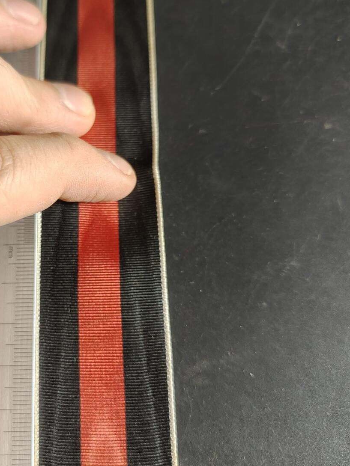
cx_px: 100
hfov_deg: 37.1
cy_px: 240
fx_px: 512
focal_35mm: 38
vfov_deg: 49.0
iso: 640
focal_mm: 6.06
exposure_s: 1/100
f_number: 1.6
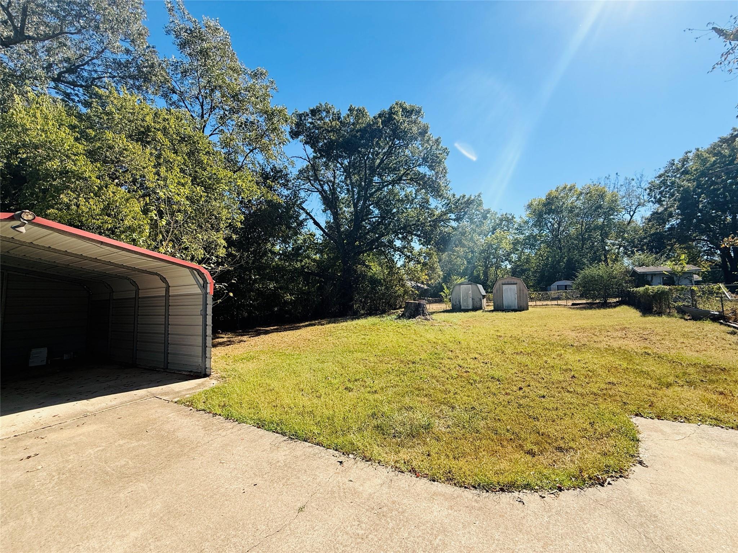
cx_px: 369
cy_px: 276
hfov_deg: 102.1
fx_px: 298
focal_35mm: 14
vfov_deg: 85.7
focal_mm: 2.22
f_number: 2.2
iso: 50
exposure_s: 1/1050
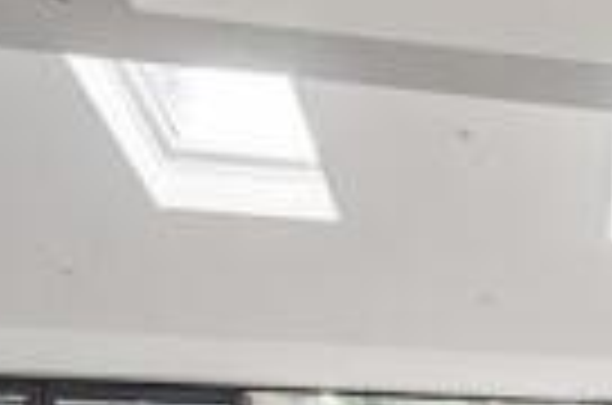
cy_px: 574
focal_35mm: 58
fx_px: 984
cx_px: 826
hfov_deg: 27.8
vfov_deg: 20.5
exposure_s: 1/20
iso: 320
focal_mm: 12
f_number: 9
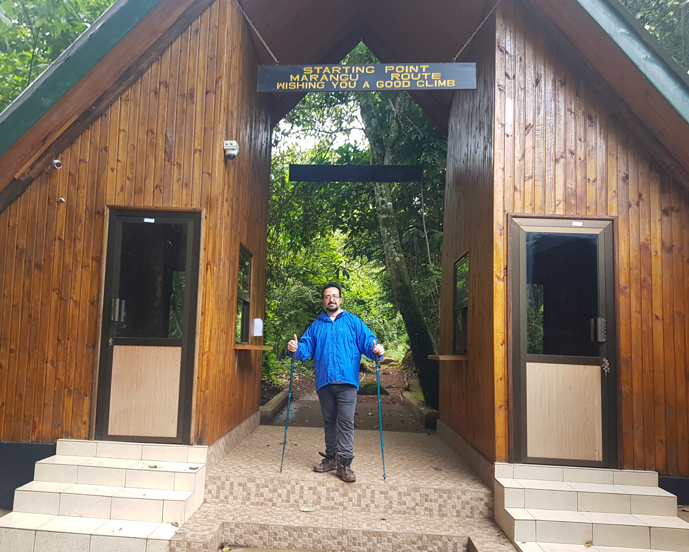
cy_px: 279
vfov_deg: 51.5
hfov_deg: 62.2
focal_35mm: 28
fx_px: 571
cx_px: 329
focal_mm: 4.2
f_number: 1.7
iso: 125
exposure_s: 1/50
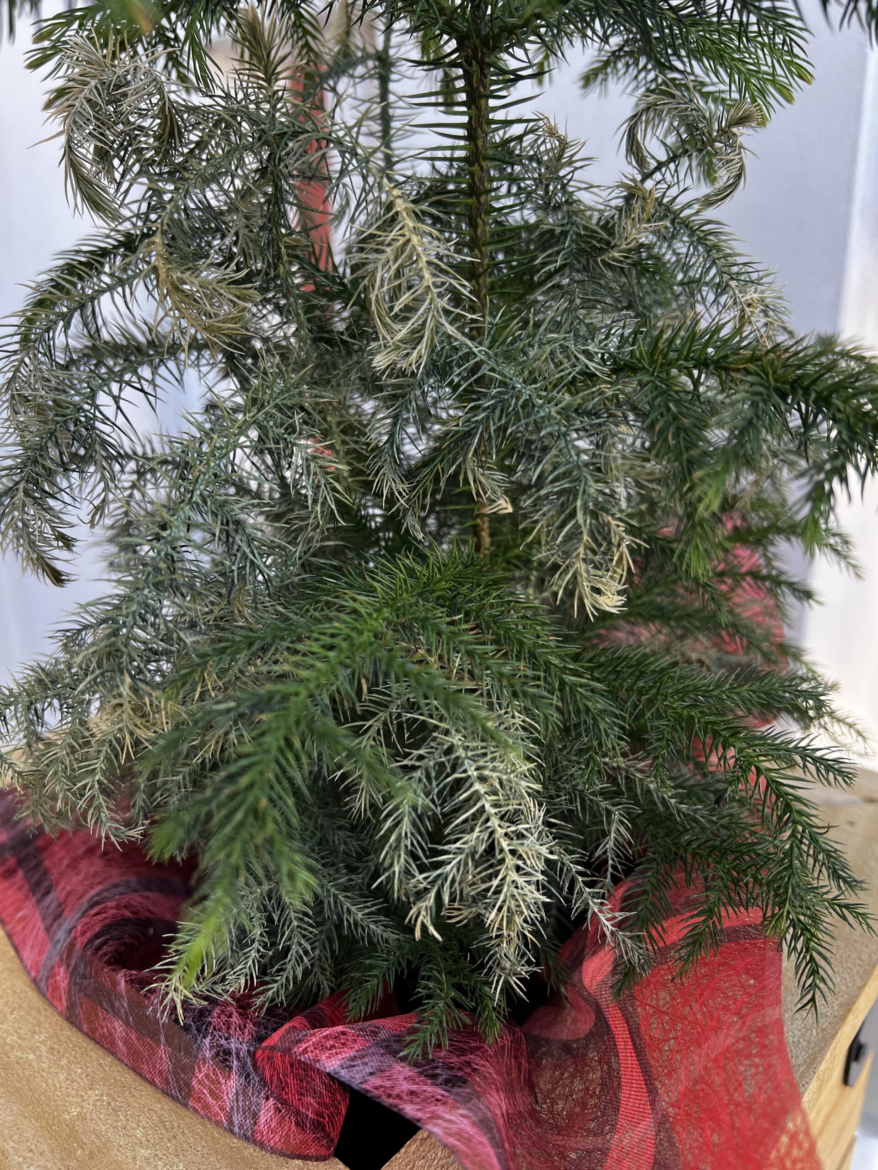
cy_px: 585
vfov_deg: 67.3
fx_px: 879
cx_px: 439
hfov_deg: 53.1
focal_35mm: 26
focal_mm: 5.7
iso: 40
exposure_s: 1/178
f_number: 1.5
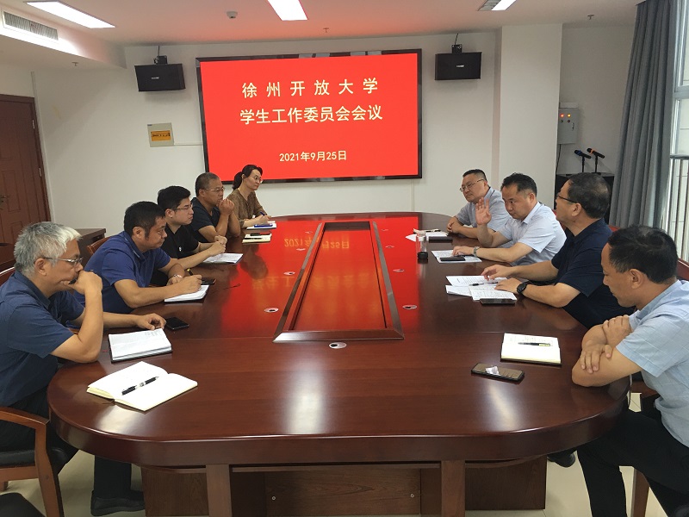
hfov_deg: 61.7
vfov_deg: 48.2
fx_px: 577
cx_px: 344
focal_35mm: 29
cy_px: 258
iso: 40
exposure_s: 1/17
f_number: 2.2
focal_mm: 4.15
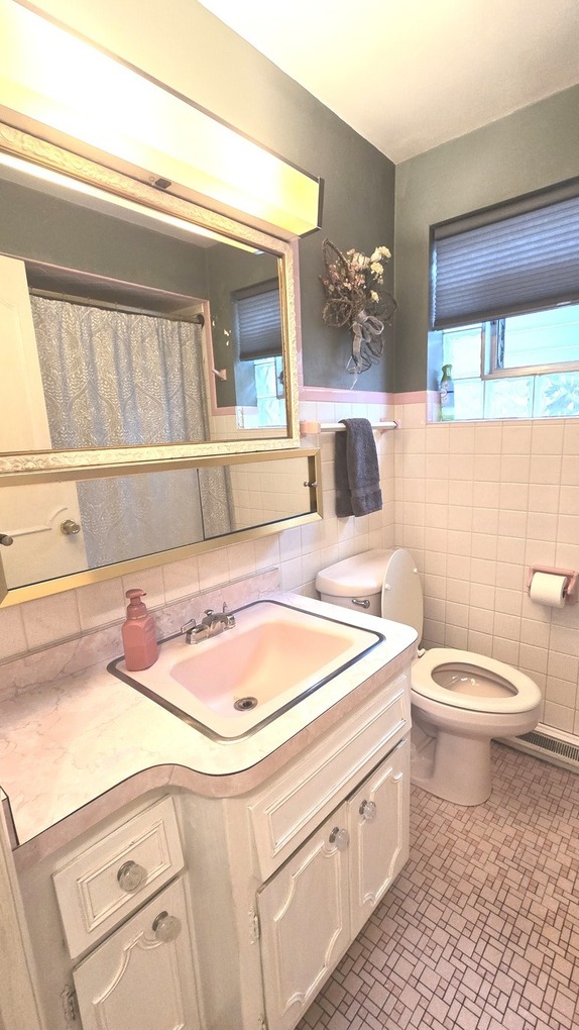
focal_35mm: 15
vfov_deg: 103.0
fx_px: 409
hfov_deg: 70.2
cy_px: 522
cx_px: 327
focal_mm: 2.2
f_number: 2.2
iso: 200
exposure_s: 1/60
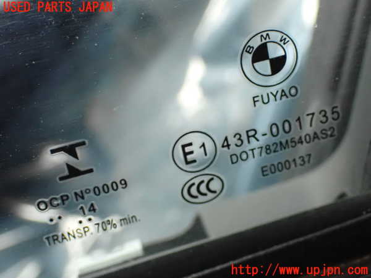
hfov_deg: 29.0
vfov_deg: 21.9
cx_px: 186
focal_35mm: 67
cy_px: 139
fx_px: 718
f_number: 3.8
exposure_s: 1/60
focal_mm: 11.88
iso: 1600
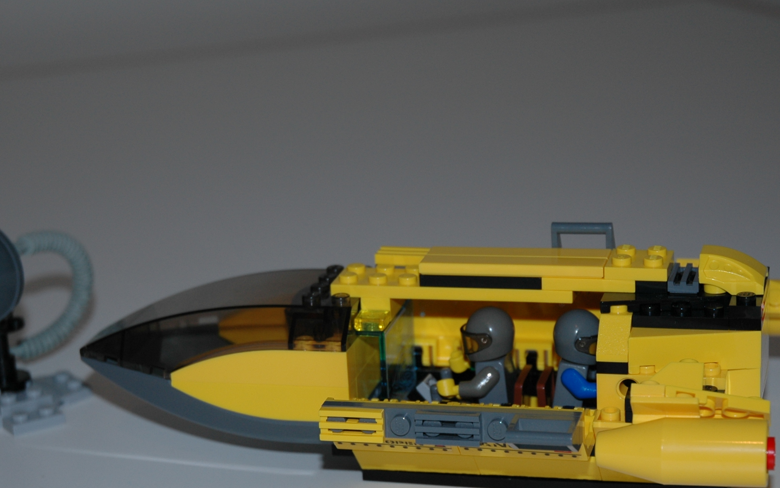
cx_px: 435
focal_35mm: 103
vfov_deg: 12.7
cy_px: 365
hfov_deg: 20.2
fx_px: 2190
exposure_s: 1/60
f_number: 4.5
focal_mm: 44
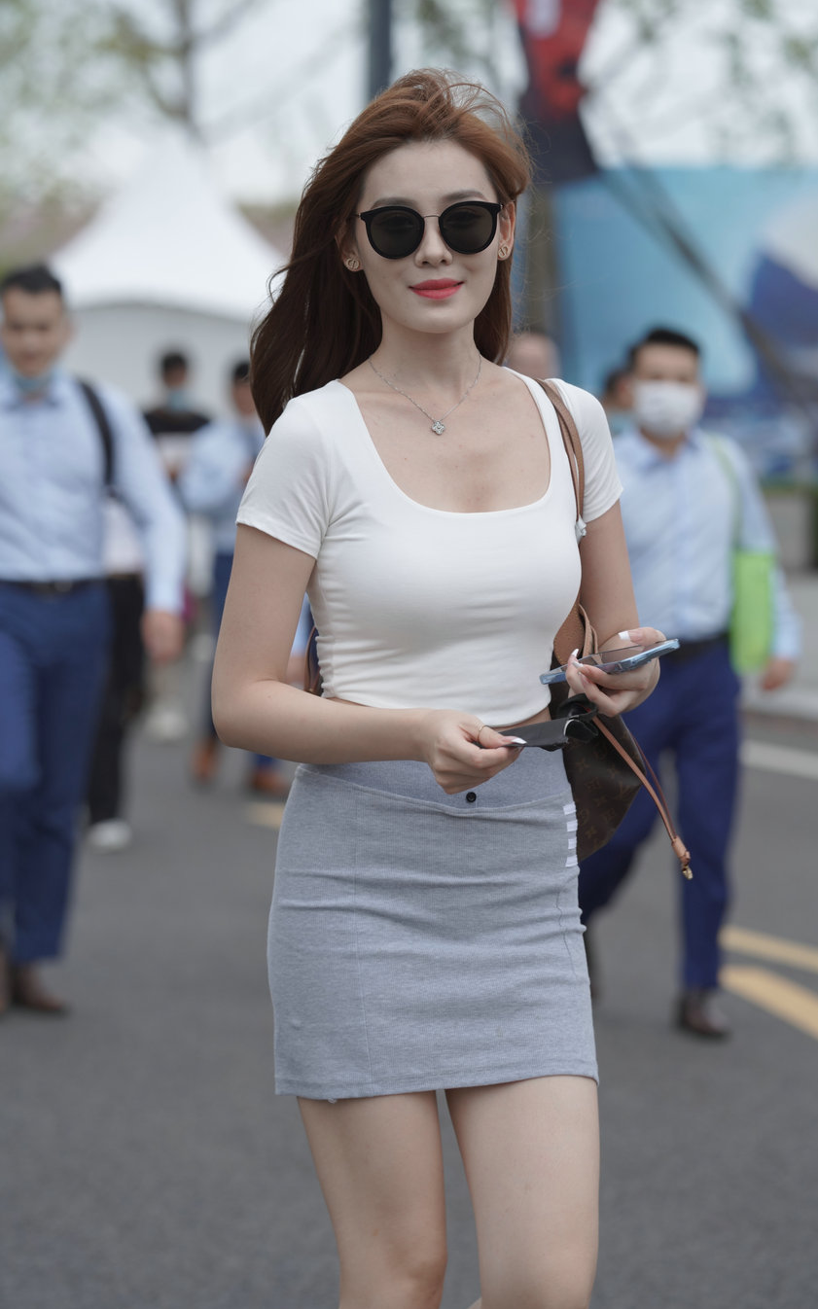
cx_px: 422
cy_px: 655
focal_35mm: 138
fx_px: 4923
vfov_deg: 15.1
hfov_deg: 9.5
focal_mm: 135
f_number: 4
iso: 400
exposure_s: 1/250
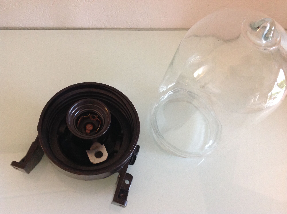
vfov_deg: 40.6
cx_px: 144
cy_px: 107
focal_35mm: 35
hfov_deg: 52.7
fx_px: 290
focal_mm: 4.28
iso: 250
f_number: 2.4
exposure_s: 1/17
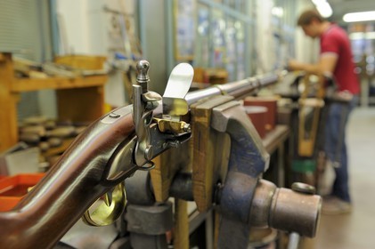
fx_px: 396
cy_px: 124
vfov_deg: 35.0
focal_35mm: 38
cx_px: 188
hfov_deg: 50.7
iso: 800
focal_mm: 38
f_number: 5.6
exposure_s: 1/25
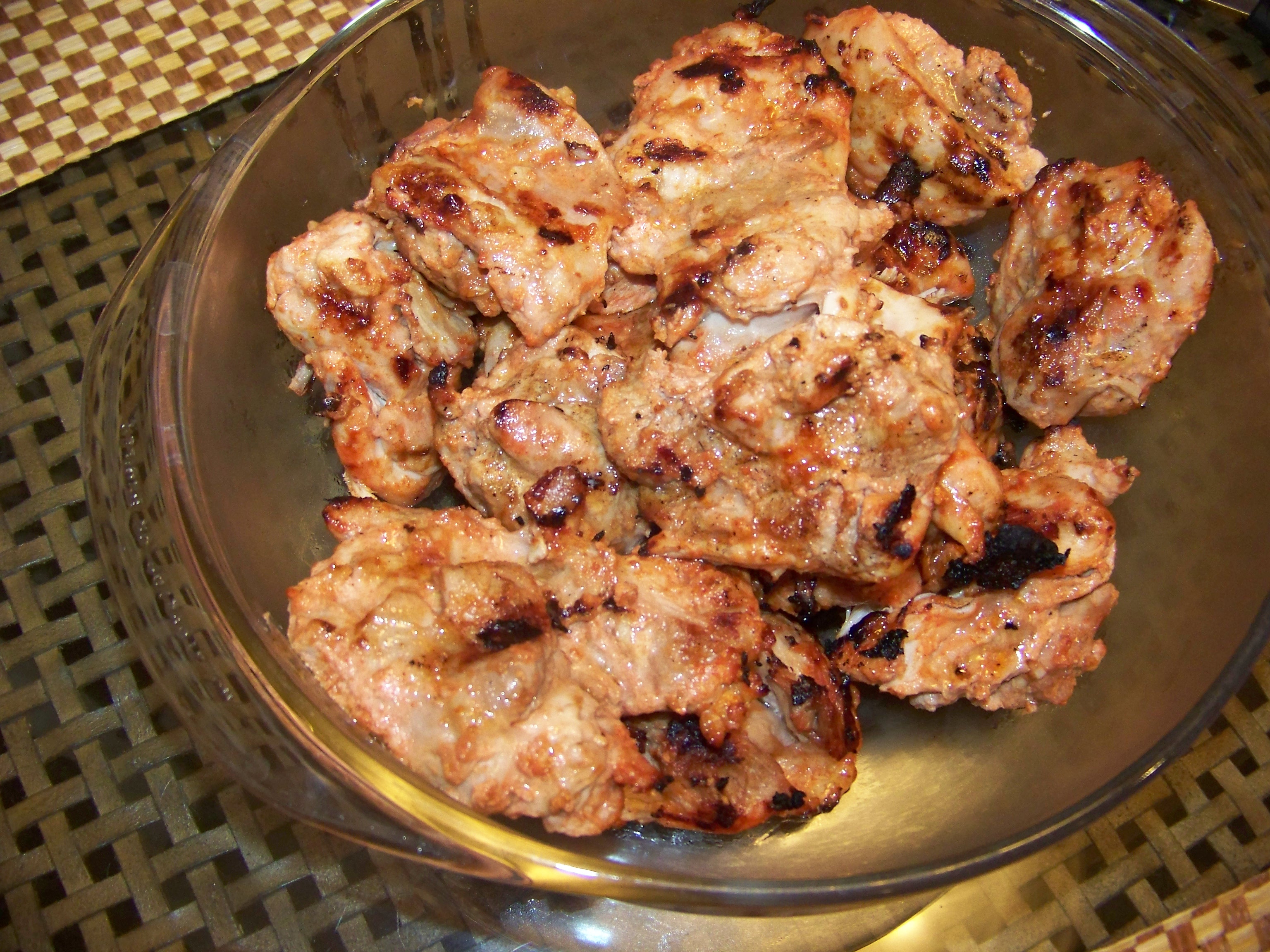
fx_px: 1321
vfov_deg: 39.7
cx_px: 635
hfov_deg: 51.4
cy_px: 476
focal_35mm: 36
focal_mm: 5.85
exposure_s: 1/30
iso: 200
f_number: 2.8
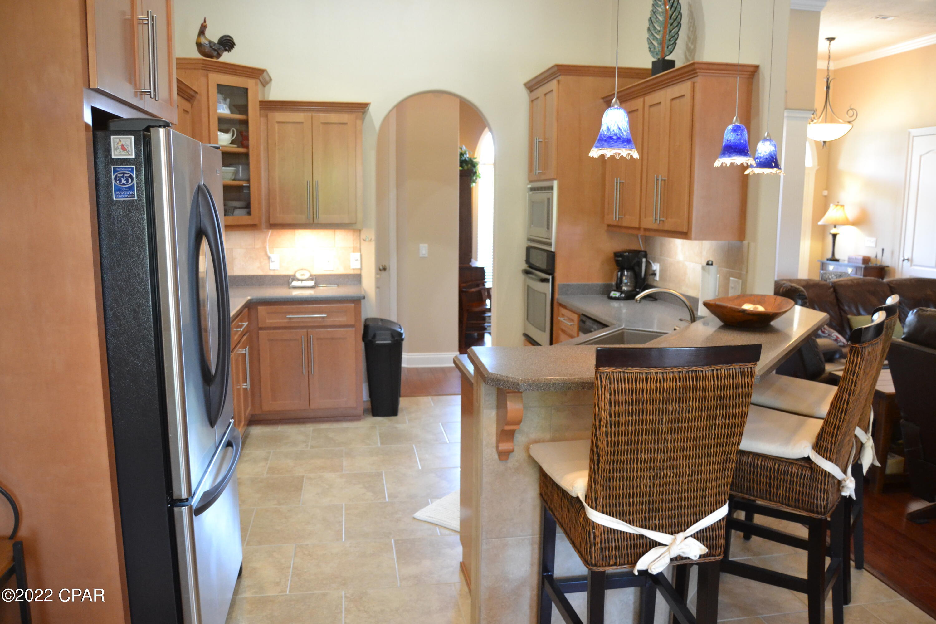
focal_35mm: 27
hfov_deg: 67.4
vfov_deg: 47.9
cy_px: 312
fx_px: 702
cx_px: 468
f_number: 3.5
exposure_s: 1/60
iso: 1800
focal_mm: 18
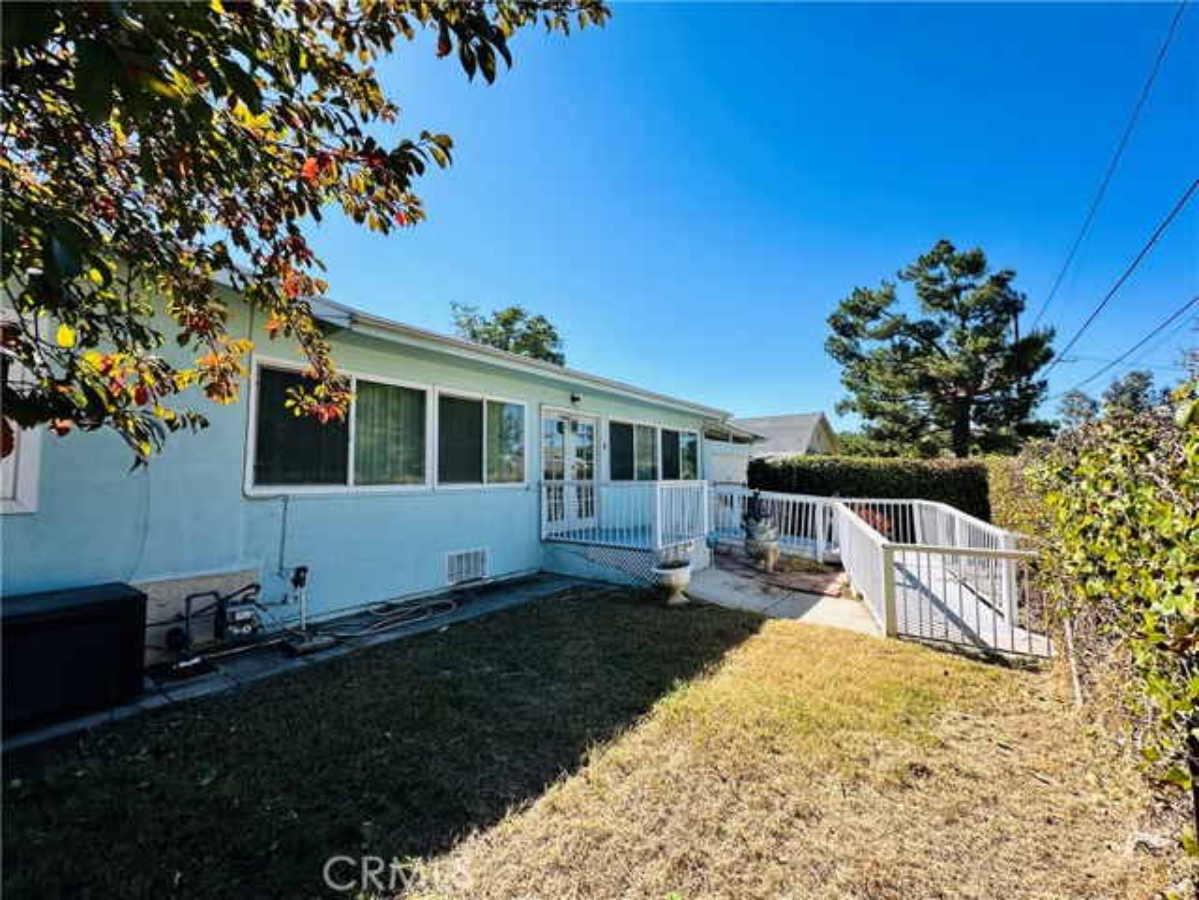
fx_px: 485
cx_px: 600
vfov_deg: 85.7
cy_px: 450
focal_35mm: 14
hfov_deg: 102.1
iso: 50
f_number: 2.2
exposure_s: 1/1276
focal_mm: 2.22
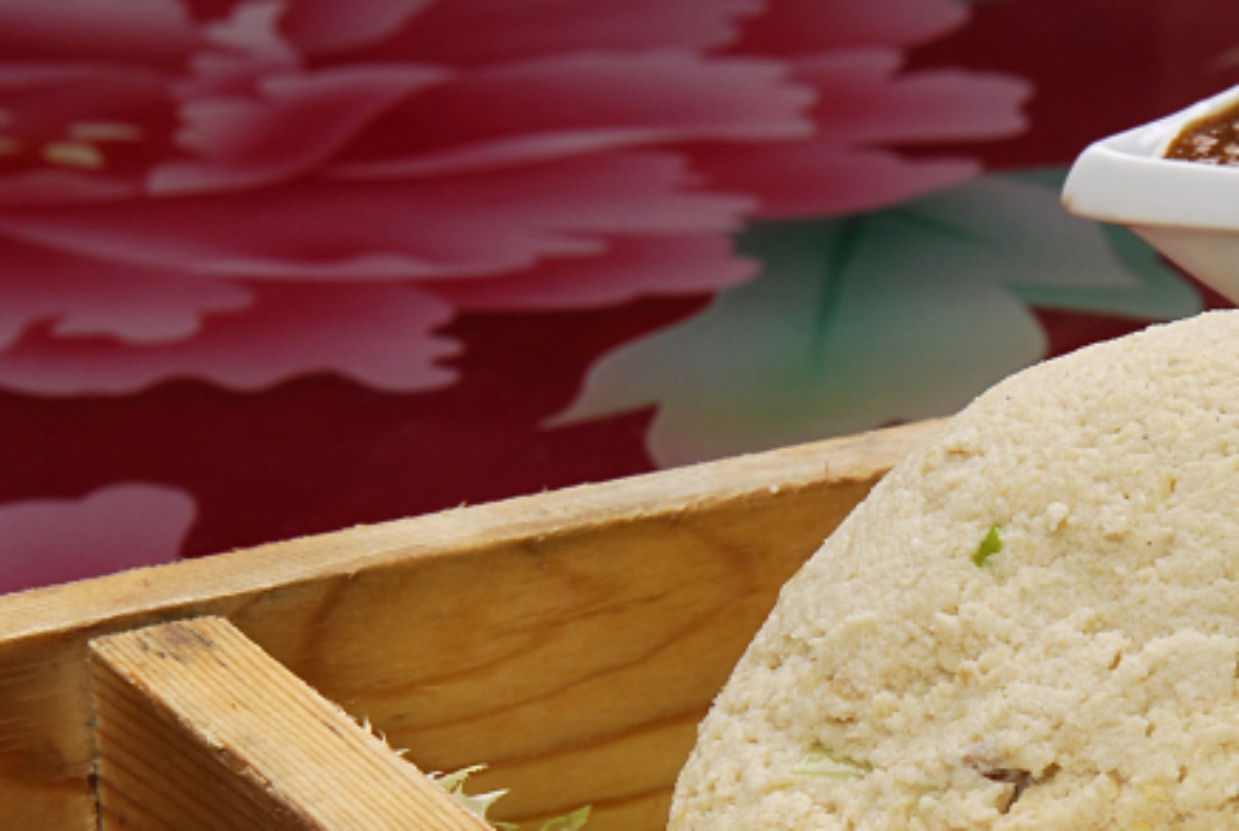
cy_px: 608
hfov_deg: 7.3
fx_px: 9687
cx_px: 1429
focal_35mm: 281
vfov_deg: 4.9
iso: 100
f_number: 13
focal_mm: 80
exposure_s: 1/160
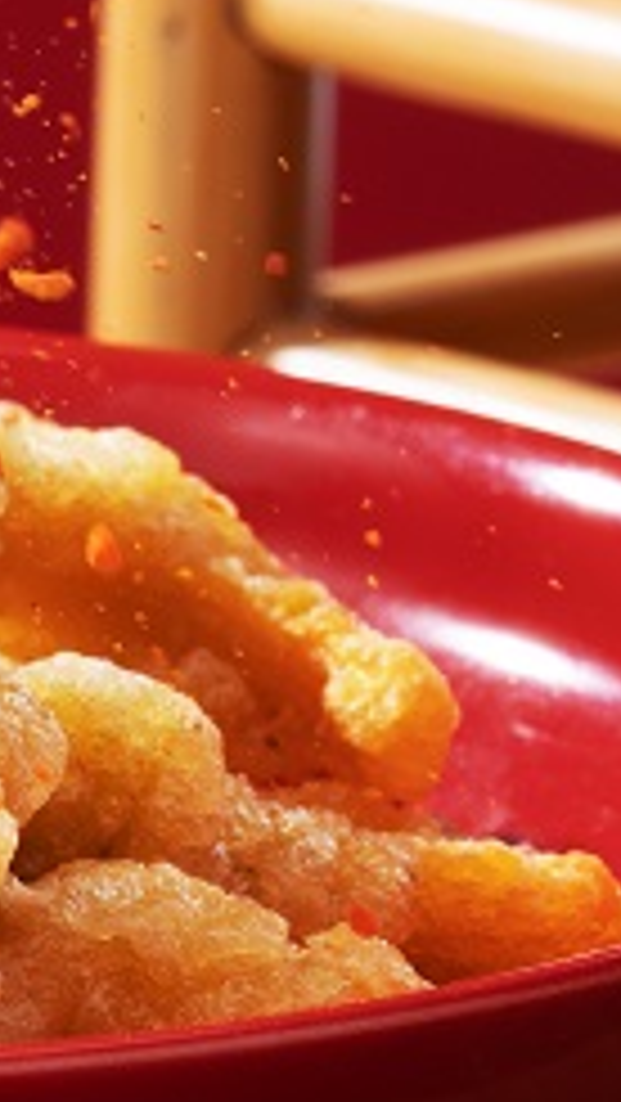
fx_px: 13510
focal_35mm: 462
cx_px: -585
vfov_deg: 4.7
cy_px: 744
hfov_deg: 2.6
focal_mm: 90
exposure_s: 1/125
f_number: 14
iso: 100
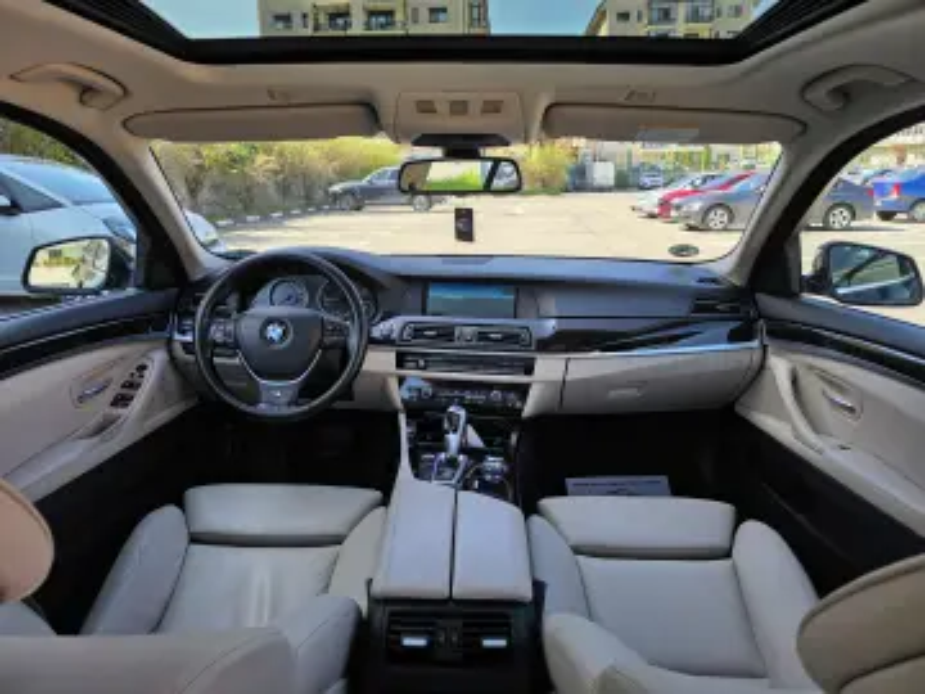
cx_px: 462
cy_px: 347
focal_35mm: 23
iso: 25
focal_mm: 6.3
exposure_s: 1/359
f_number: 1.7
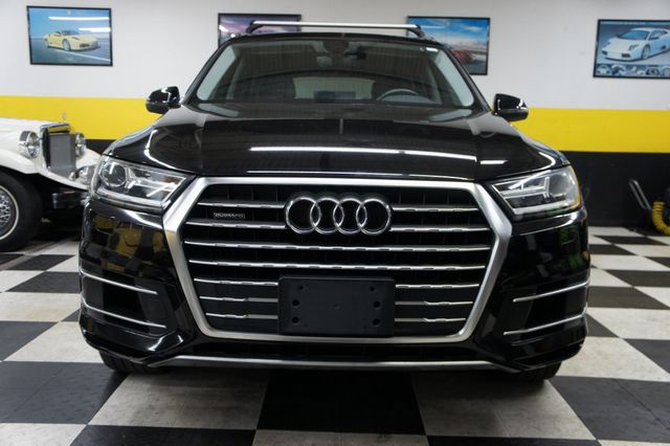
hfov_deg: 55.1
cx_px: 335
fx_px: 642
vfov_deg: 38.3
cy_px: 223
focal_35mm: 34
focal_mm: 23
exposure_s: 1/40
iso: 400
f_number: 4
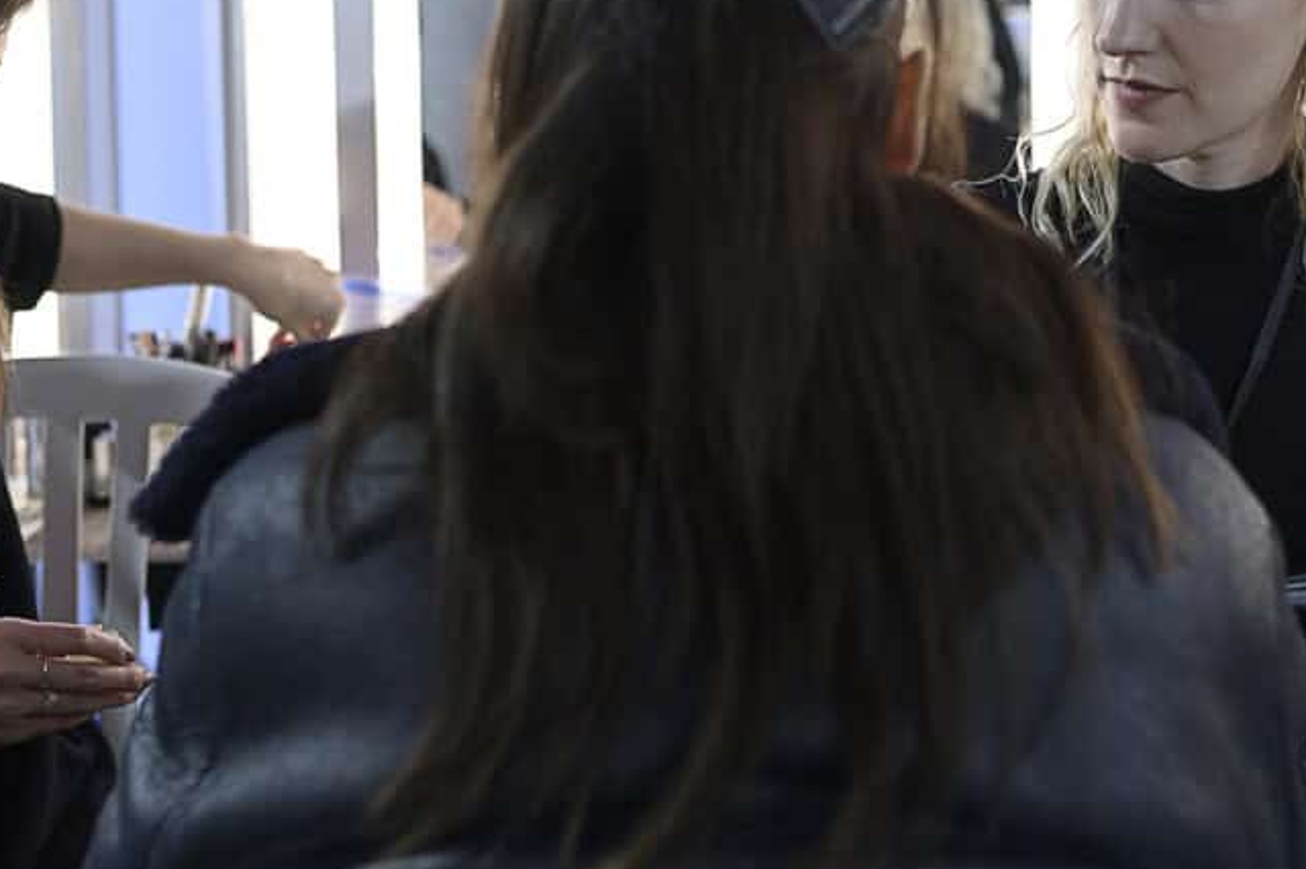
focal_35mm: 56
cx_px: 755
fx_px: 2030
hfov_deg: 35.6
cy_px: 191
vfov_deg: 23.8
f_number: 2.5
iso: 250
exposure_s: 1/320
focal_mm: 35
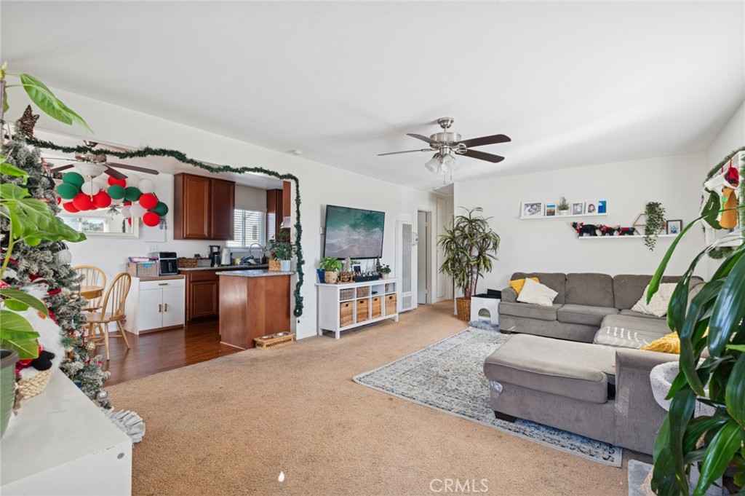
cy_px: 248
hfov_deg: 96.8
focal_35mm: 16
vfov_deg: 73.7
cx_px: 372
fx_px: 331
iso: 200
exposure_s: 1/10
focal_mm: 16
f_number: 9
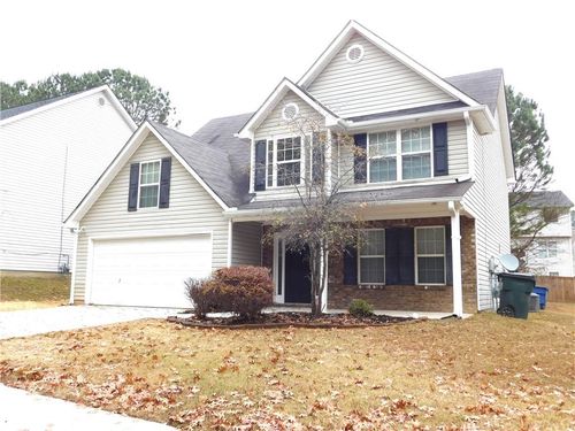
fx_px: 498
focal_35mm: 30
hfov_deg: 60.0
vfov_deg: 46.8
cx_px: 288
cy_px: 216
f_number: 3.2
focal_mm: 5.3
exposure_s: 1/100
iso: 125
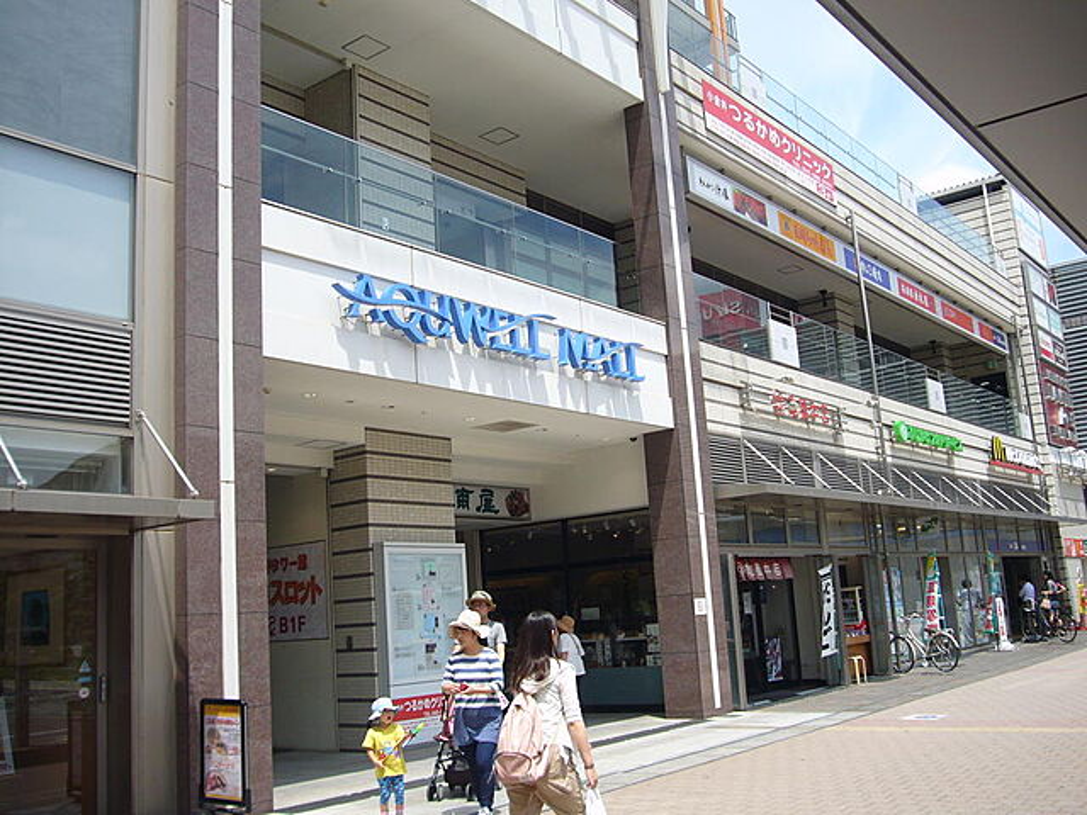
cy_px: 408
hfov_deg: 52.6
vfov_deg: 40.7
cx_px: 544
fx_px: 1099
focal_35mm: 35
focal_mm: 5.7
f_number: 6.3
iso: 80
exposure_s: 1/200
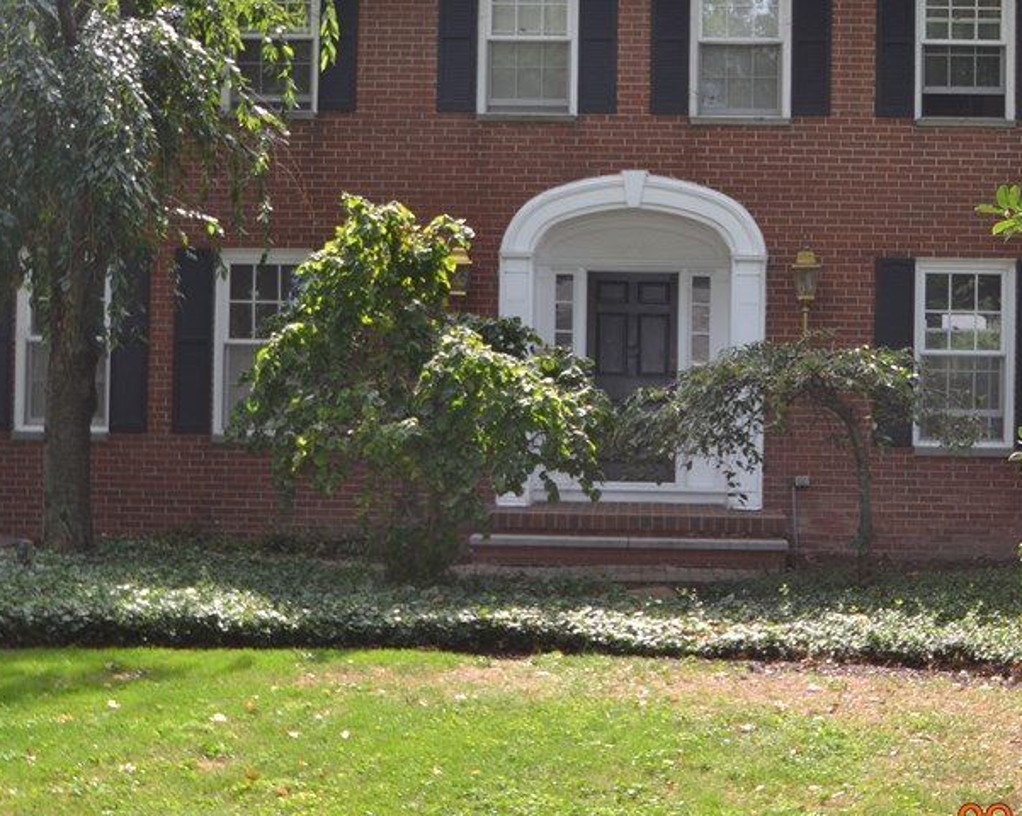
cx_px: 656
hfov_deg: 33.4
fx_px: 1693
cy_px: 303
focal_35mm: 56
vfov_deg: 27.0
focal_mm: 22
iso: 100
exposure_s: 1/160
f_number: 4.5
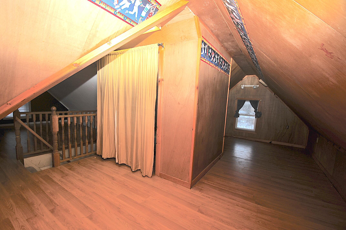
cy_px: 115
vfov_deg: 77.2
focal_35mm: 15
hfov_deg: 100.5
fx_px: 144
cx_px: 173
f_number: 3.5
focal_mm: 10
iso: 200
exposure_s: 1/60
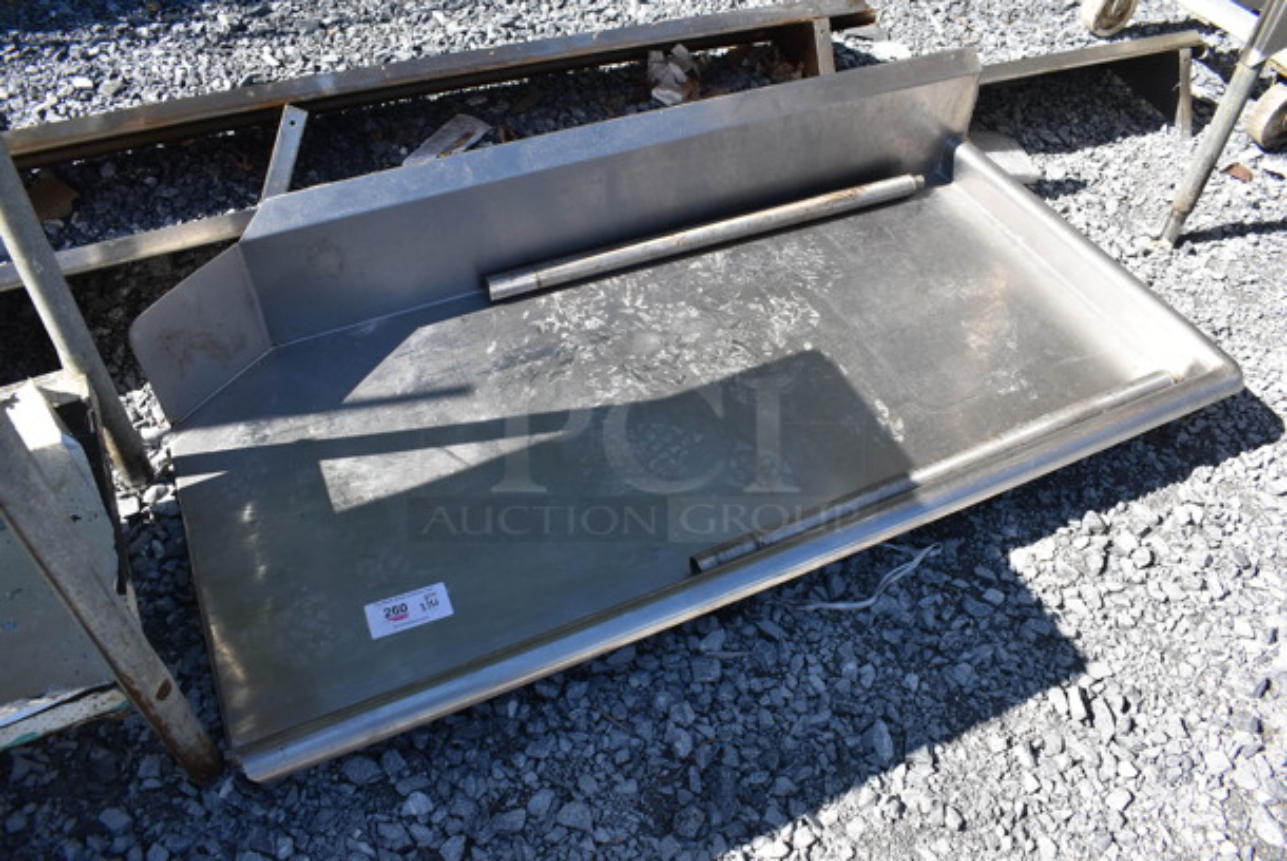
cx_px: 644
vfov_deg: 48.0
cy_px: 430
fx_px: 966
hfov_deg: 67.3
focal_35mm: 27
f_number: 7.1
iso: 200
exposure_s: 1/320
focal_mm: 18
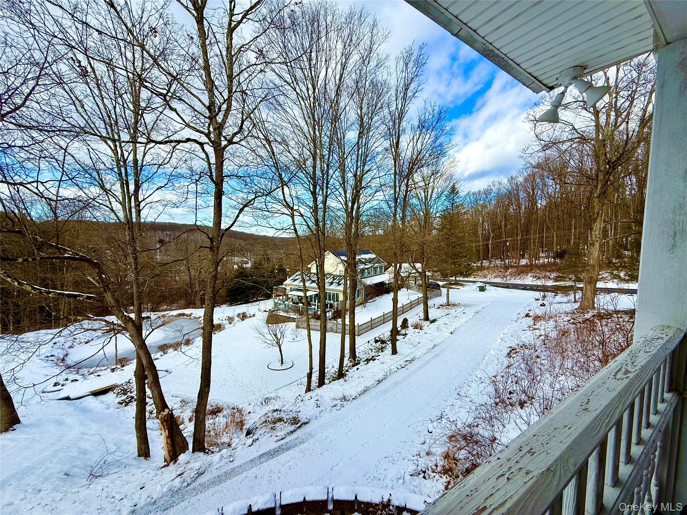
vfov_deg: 85.7
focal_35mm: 14
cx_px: 344
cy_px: 258
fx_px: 278
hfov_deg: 102.1
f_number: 2.2
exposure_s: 1/1497
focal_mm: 2.22
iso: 50
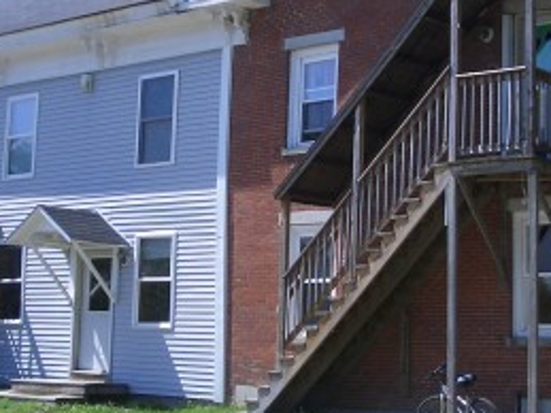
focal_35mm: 81
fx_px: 1289
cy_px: 153
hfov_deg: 24.1
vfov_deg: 18.2
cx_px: 351
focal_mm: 5.8
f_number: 4.3
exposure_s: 1/500
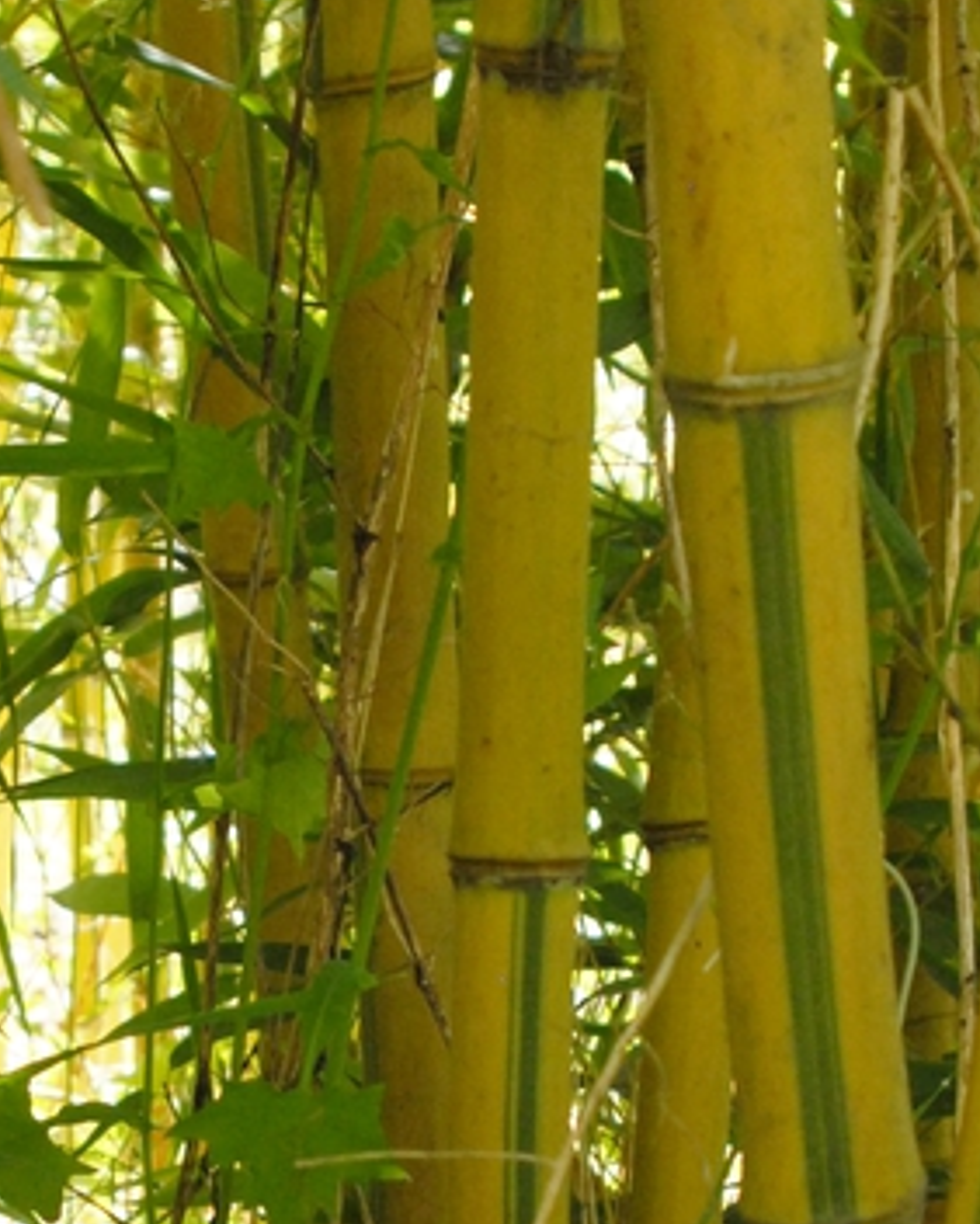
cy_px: 1071
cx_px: 321
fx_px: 4745
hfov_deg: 11.8
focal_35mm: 131
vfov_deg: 14.6
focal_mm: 32
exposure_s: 1/160
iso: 400
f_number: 6.3
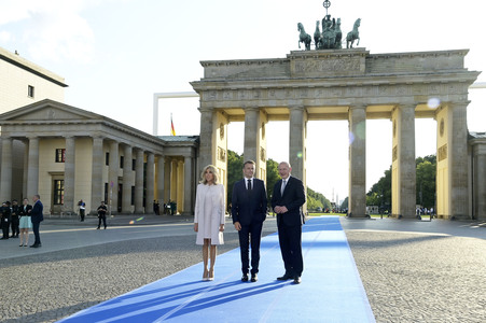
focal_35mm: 34
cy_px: 162
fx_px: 459
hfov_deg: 55.8
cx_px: 243
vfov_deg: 38.8
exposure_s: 1/250
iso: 250
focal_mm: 34
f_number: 11
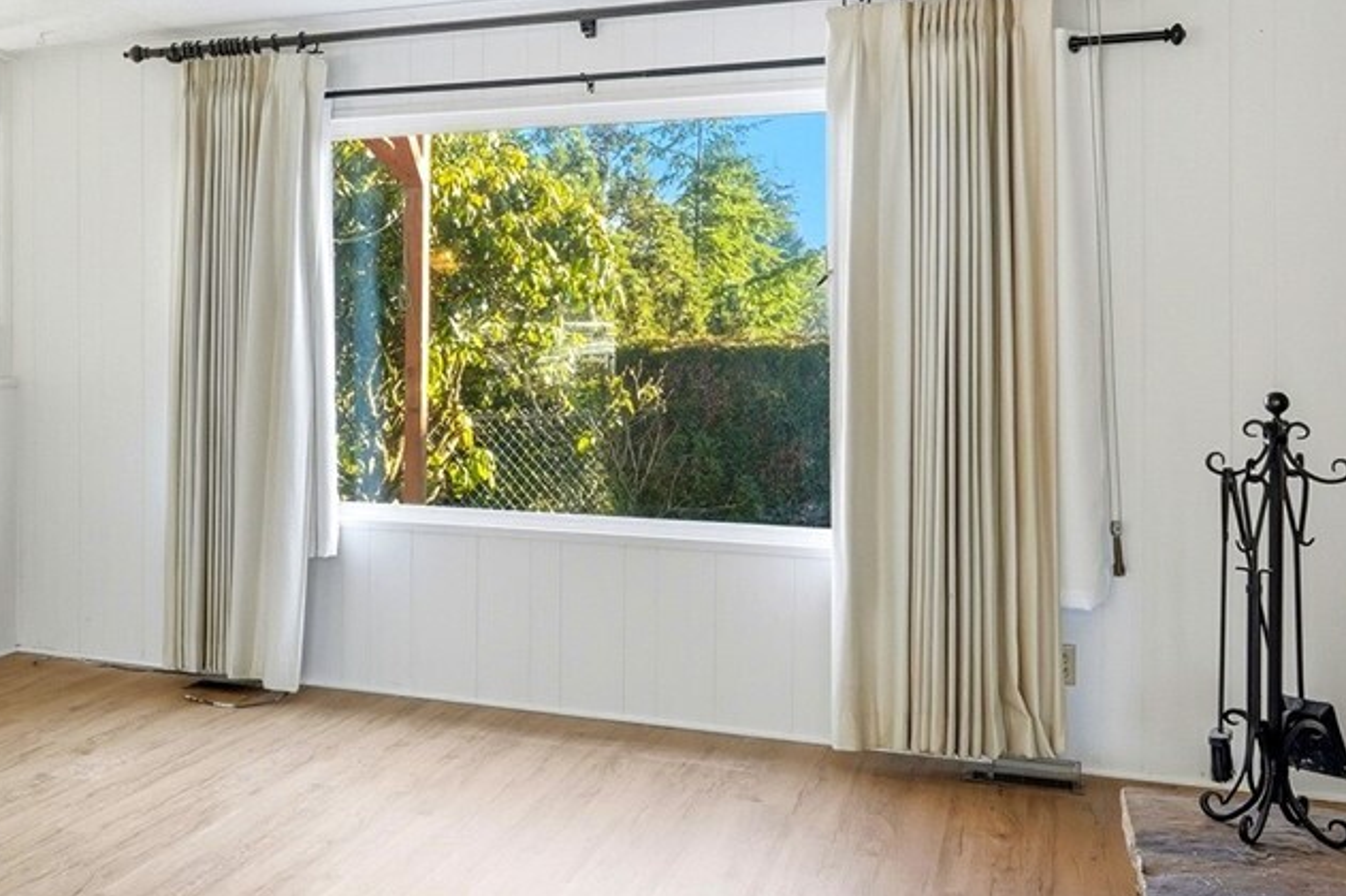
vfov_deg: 31.0
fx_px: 1607
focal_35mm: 43
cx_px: 205
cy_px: 348
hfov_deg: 42.6
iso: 400
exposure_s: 1/200
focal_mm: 16
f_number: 9
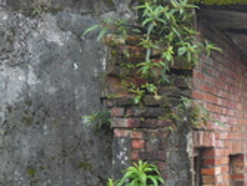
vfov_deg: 11.4
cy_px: 198
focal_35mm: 129
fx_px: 922
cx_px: 438
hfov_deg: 13.7
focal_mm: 5.8
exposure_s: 1/80
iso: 100
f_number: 3.1
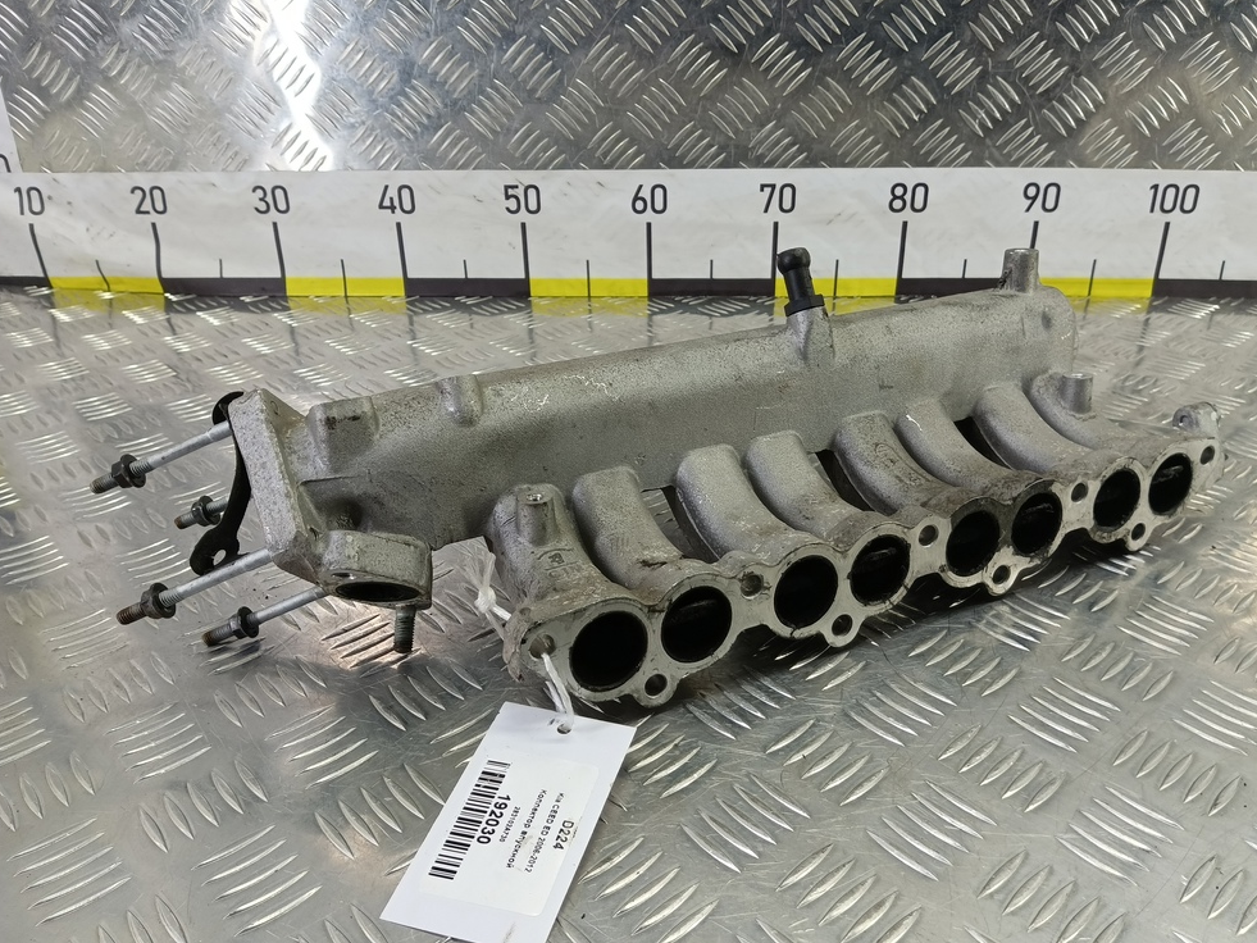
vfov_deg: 56.8
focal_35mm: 24
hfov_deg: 71.6
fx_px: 872
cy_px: 482
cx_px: 652
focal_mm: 4.11
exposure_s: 1/50
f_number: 1.6
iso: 126
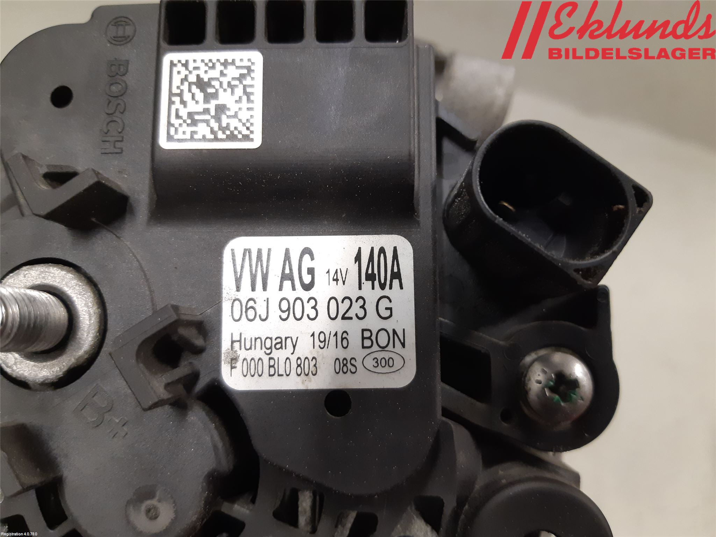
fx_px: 538
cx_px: 358
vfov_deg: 53.1
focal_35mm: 26
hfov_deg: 67.3
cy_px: 268
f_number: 1.7
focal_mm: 3.93
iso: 200
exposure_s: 1/50
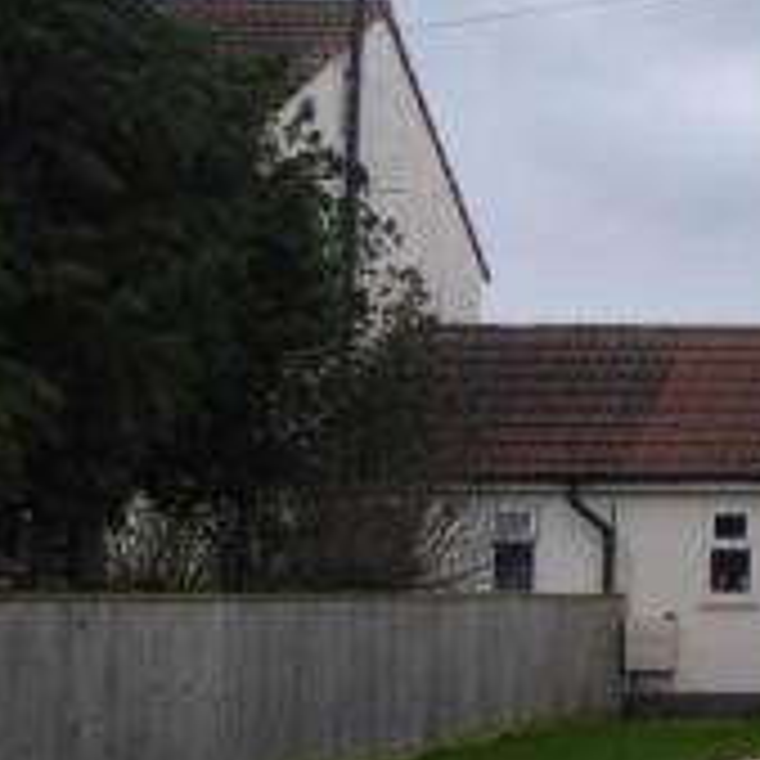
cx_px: 1270
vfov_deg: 23.5
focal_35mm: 73
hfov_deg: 19.3
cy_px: 533
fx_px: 1813
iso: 100
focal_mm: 4.3
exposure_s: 1/160
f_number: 3.3
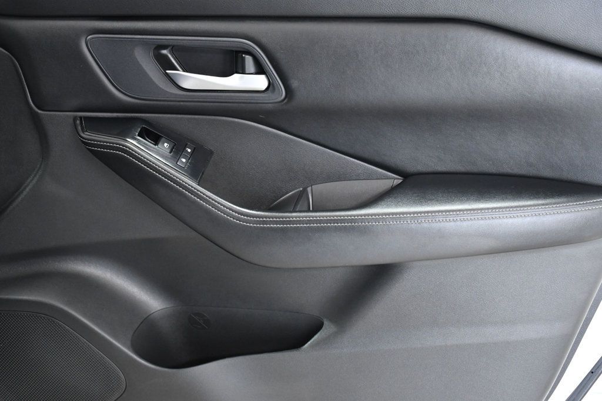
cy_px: 200
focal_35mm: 60
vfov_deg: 22.6
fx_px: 1003
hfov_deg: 33.4
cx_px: 301
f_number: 5.6
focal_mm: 40
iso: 2500
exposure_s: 1/125
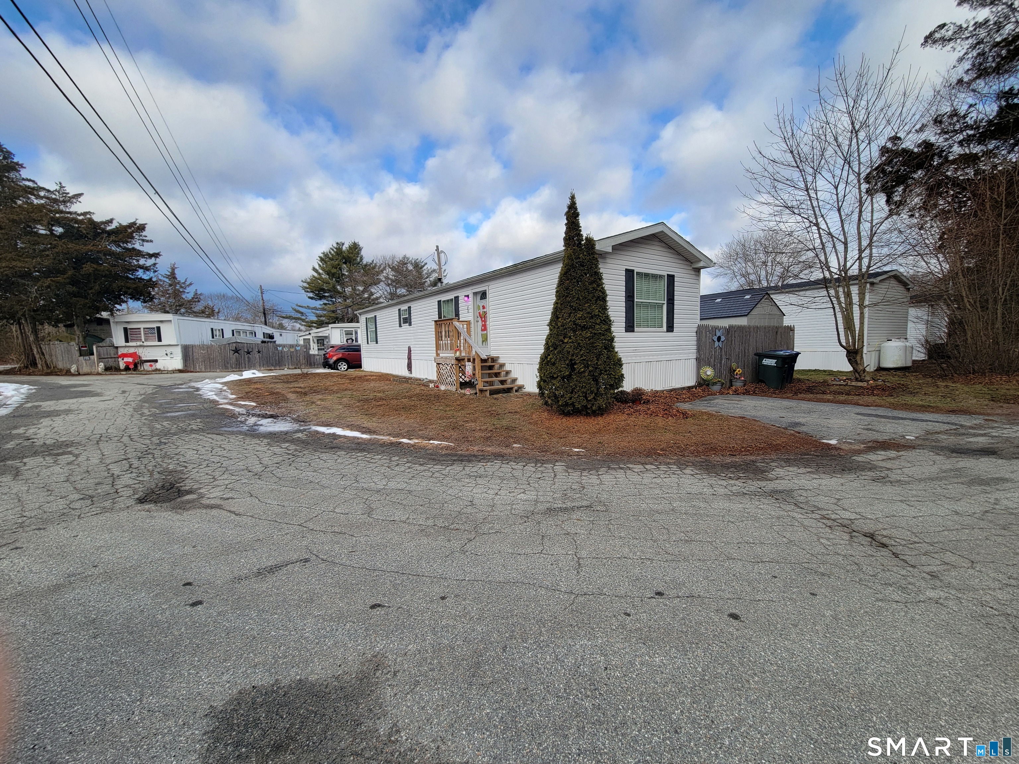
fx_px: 383
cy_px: 382
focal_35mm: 13
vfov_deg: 89.9
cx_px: 510
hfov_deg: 106.2
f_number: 2.2
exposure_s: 1/617
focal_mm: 2.2
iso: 50
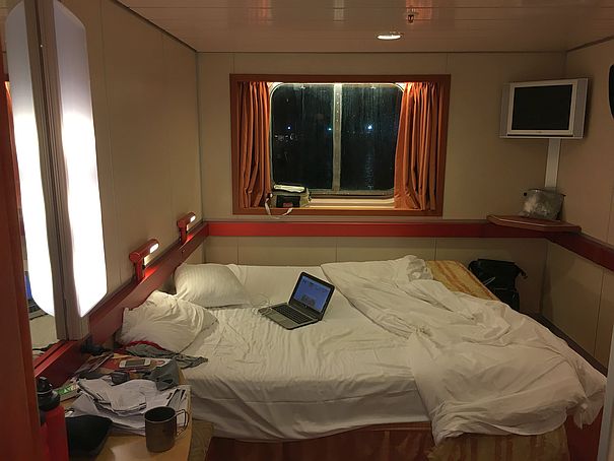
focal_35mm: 29
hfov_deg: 61.6
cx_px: 307
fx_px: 514
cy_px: 230
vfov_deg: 48.2
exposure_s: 1/30
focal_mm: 4.15
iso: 50
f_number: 2.2
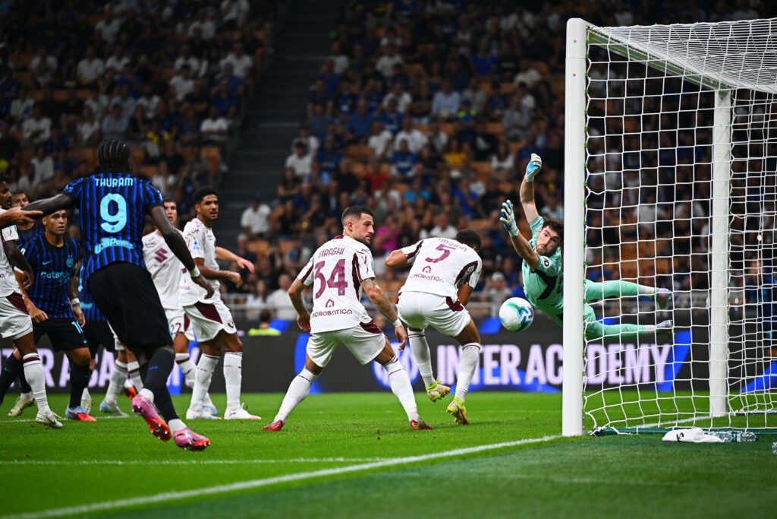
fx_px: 4317
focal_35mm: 200
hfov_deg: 10.3
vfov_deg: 6.9
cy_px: 260
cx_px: 388
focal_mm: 200
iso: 1600
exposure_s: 1/1600
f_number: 2.8
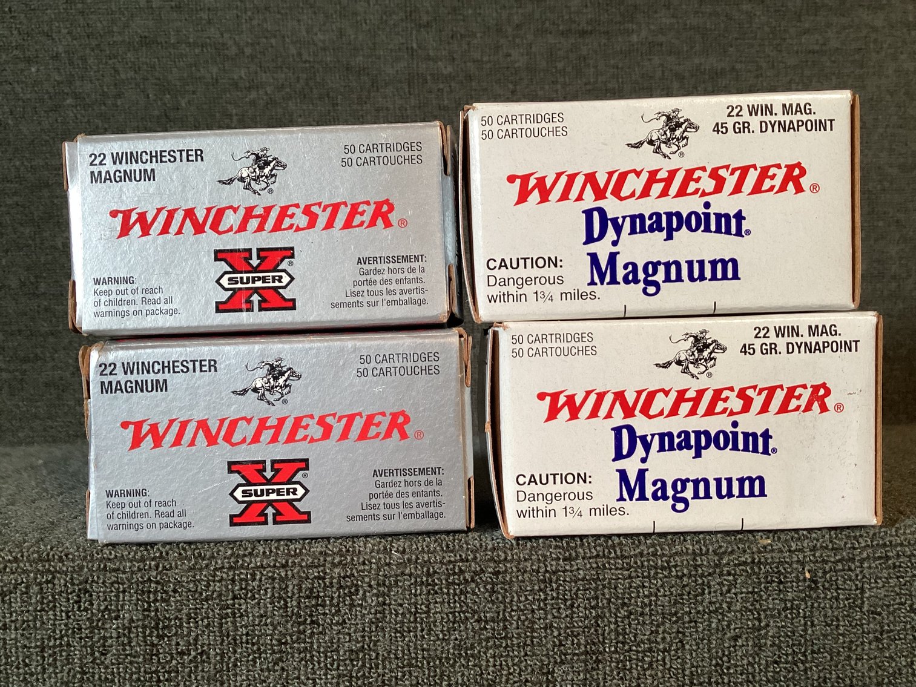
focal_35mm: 31
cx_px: 458
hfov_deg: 58.3
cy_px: 344
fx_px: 820
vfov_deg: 45.4
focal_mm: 3.3
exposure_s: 1/60
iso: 100
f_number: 2.4
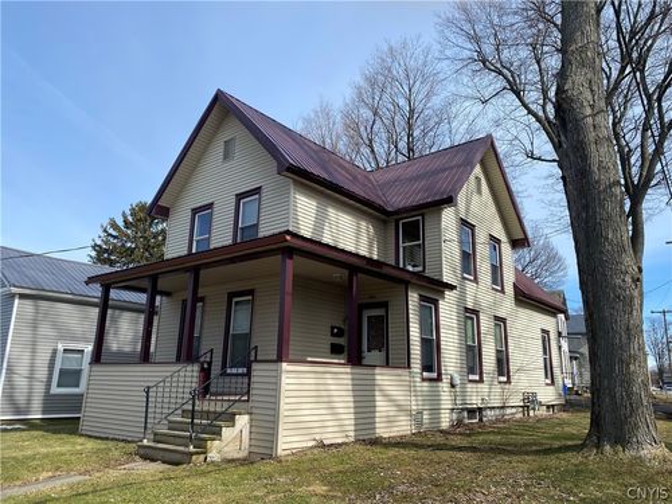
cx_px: 336
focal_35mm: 26
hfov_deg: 67.3
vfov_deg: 53.1
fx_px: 505
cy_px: 252
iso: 32
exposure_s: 1/2463
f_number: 1.8
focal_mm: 4.25
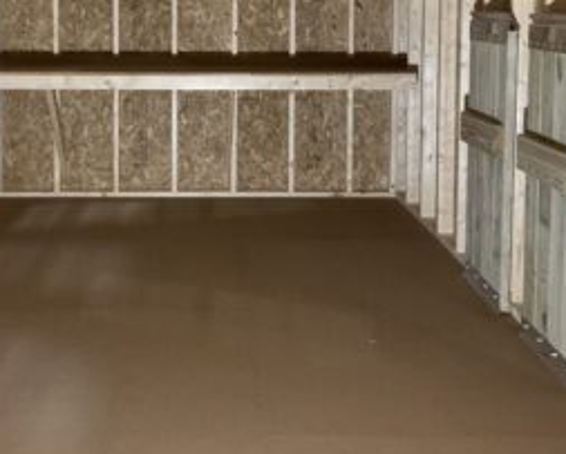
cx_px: 230
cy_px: 70
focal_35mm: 57
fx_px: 956
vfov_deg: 26.1
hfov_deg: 32.9
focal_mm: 3
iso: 250
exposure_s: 1/60
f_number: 1.8
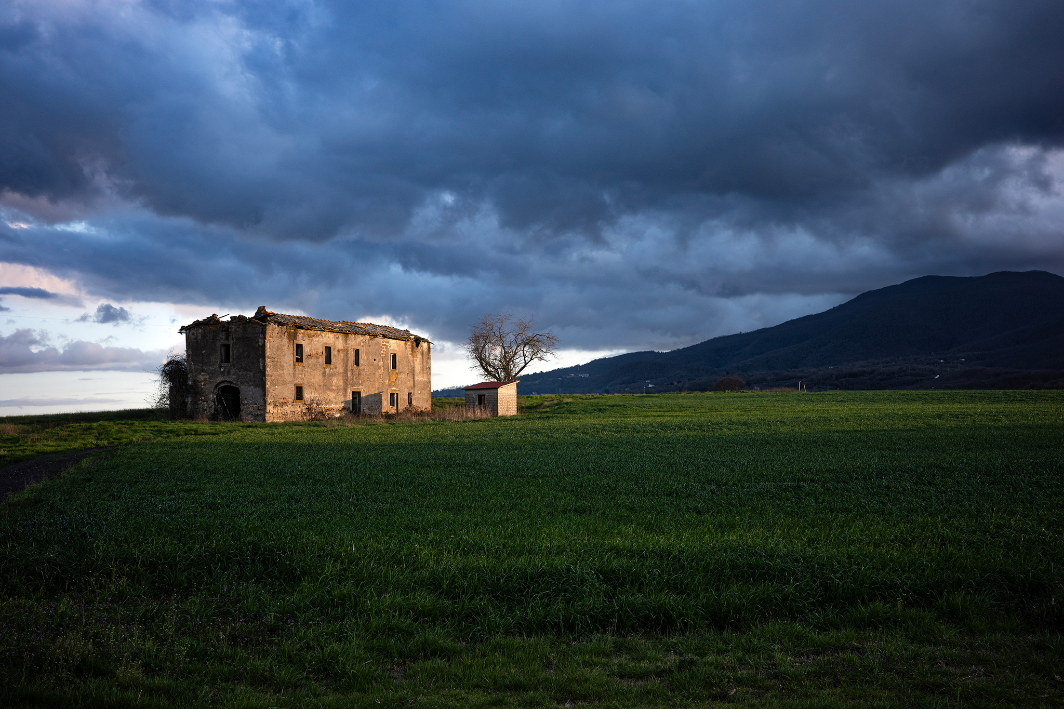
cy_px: 354
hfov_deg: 48.5
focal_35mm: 40
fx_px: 1182
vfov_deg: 33.4
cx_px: 532
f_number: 5.6
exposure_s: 1/160
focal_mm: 26
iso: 200
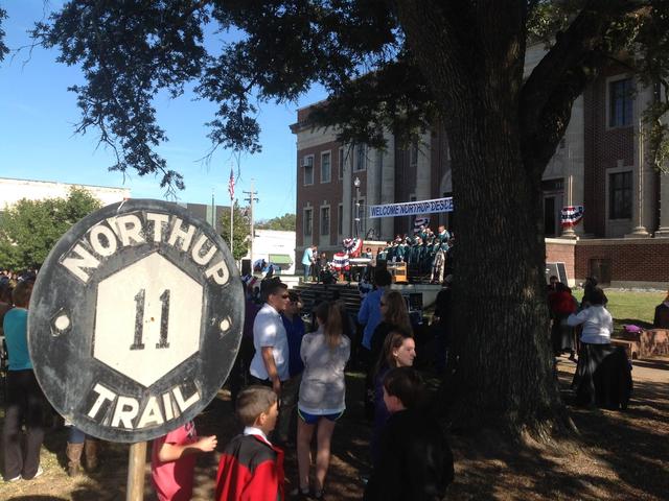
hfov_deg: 52.6
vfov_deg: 40.7
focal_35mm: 35
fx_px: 676
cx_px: 334
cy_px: 250
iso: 50
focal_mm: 4.28
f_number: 2.4
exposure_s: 1/1120
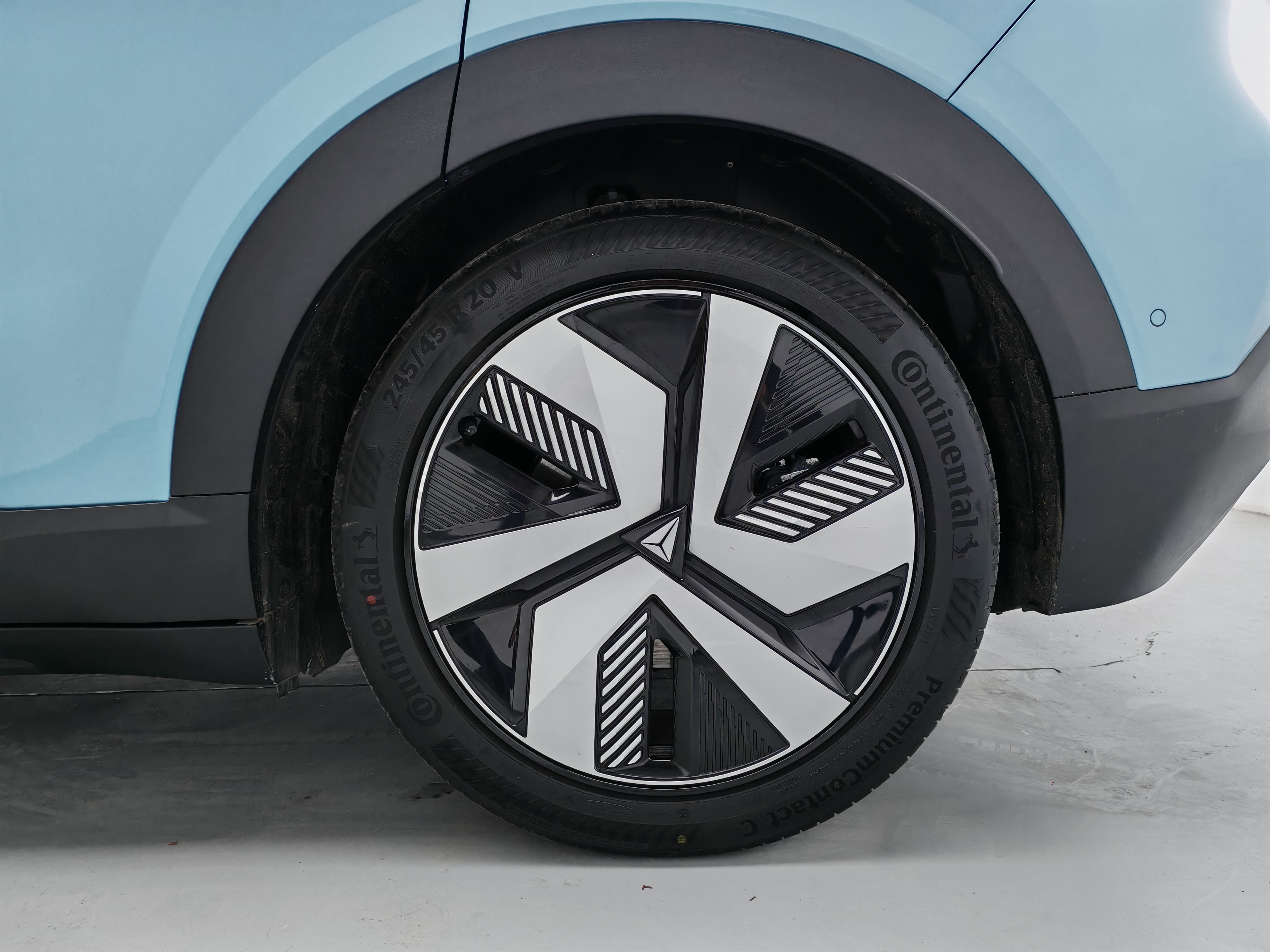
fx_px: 991
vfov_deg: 51.4
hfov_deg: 65.3
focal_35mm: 27
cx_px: 635
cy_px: 476
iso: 250
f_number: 1.95
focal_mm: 5.52
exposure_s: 1/100
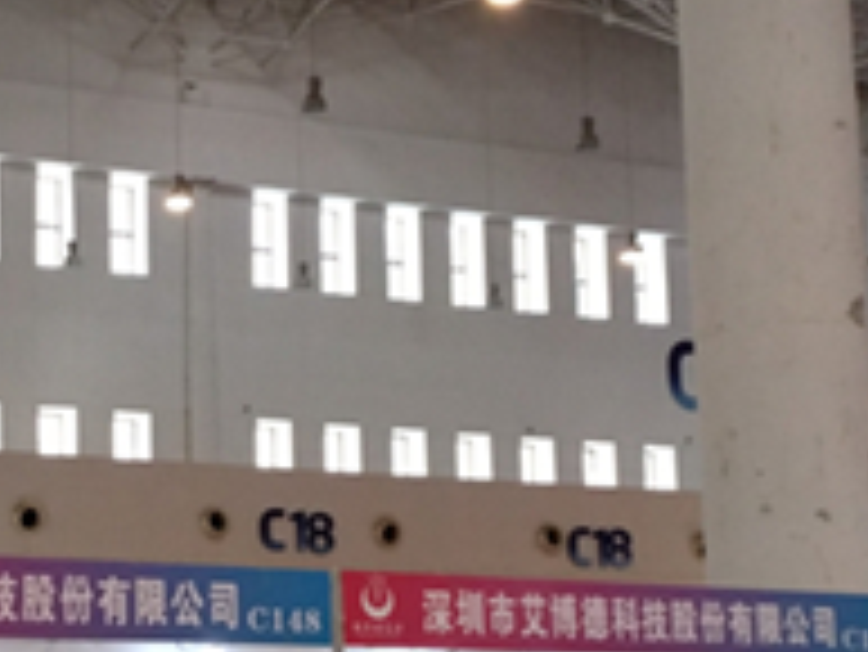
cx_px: 72
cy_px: 481
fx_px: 2108
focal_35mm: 84
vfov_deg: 17.5
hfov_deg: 22.6
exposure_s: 1/33
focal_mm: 4.73
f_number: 2.2
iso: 320
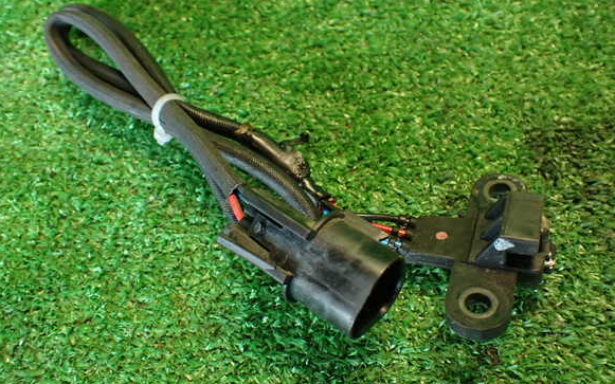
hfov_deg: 55.3
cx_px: 306
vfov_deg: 36.3
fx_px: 587
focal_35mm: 35
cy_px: 194
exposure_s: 1/30
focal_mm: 5.79
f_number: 2.4
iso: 400
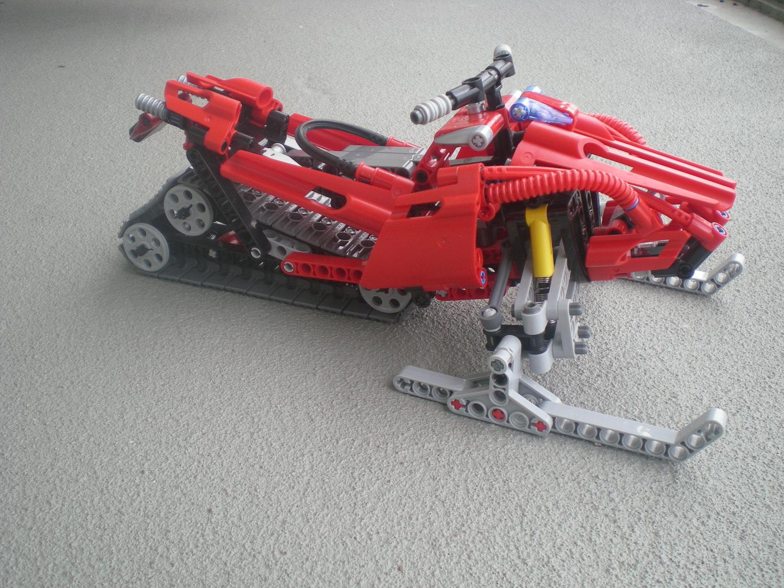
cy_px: 294
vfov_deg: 37.7
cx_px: 392
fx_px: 861
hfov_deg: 49.0
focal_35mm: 38
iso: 66
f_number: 3.1
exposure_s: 1/57.1
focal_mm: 6.3
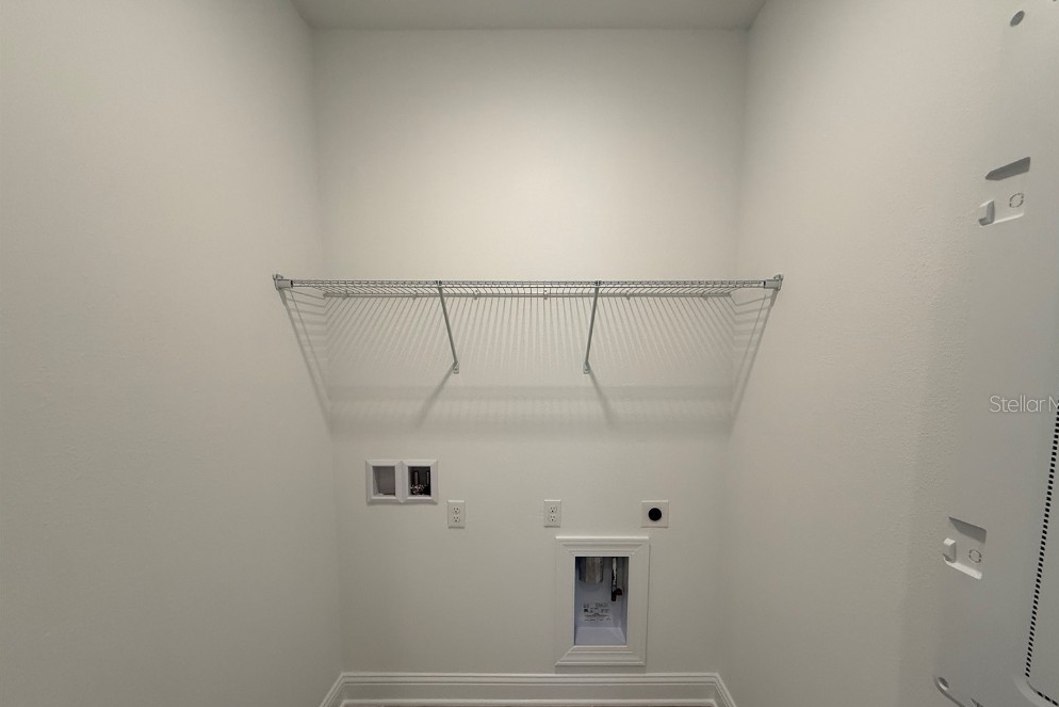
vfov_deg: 76.9
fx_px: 441
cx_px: 544
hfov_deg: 100.4
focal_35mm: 15
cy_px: 403
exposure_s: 1/120
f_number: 2.2
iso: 125
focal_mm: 2.22
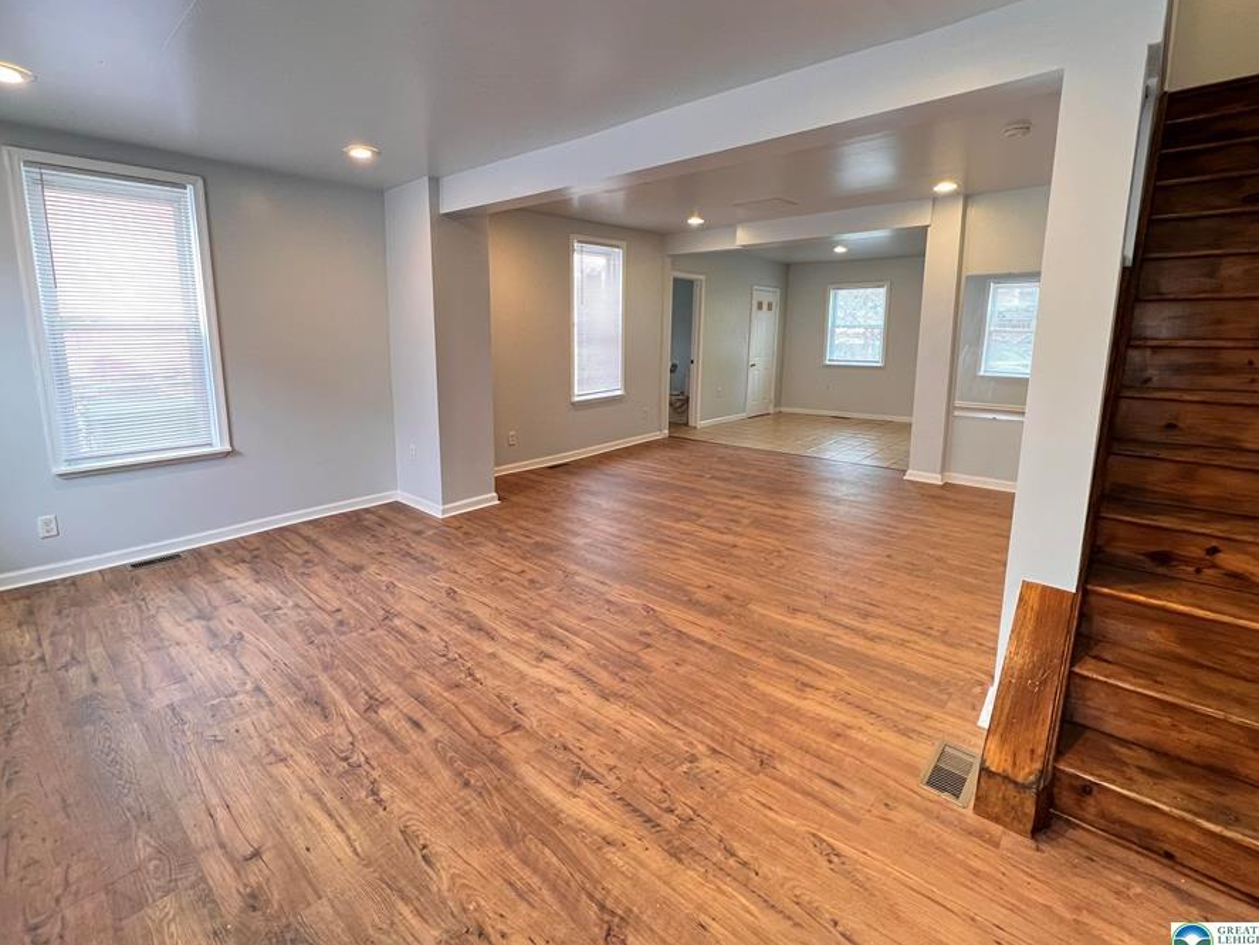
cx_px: 589
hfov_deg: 98.0
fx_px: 546
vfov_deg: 81.5
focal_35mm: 15
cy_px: 424
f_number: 1.8
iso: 320
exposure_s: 1/60
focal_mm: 1.57
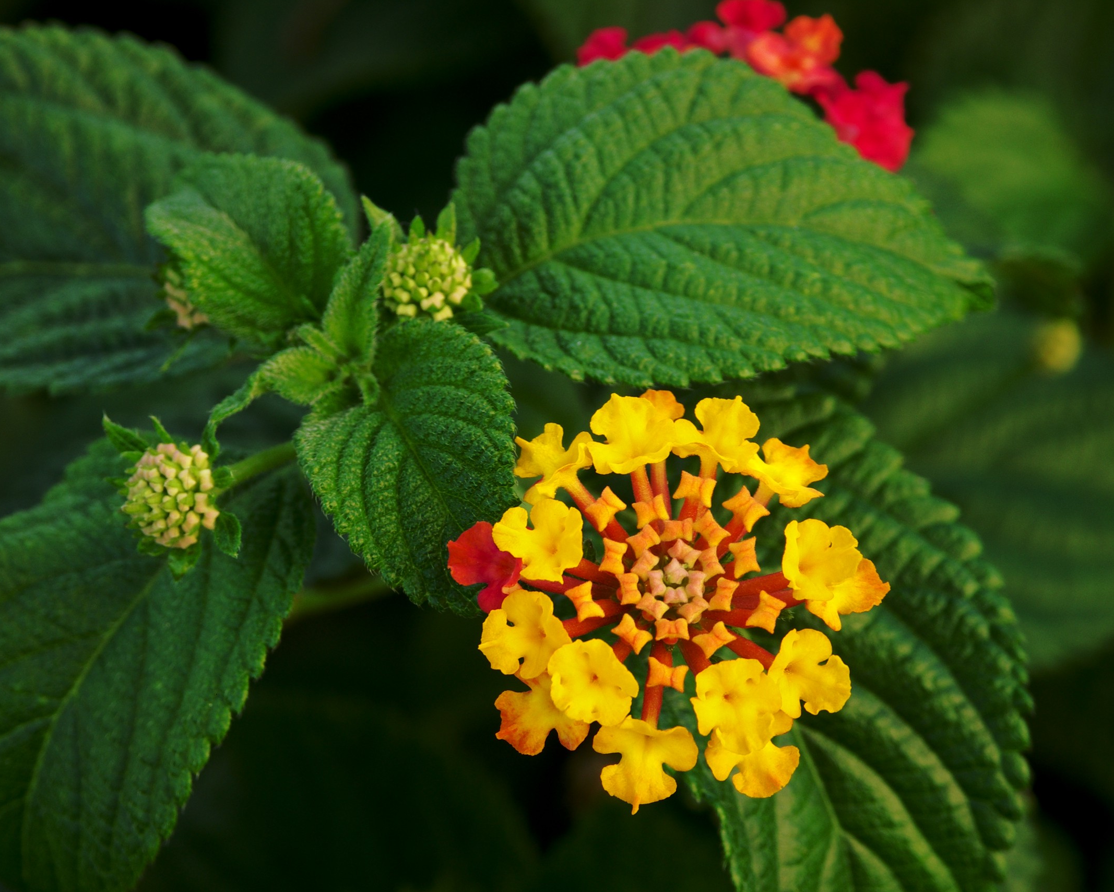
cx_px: 552
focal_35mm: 209
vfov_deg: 7.4
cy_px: 445
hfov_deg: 9.2
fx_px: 6892
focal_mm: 50.8
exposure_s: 1/30
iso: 50
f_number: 4
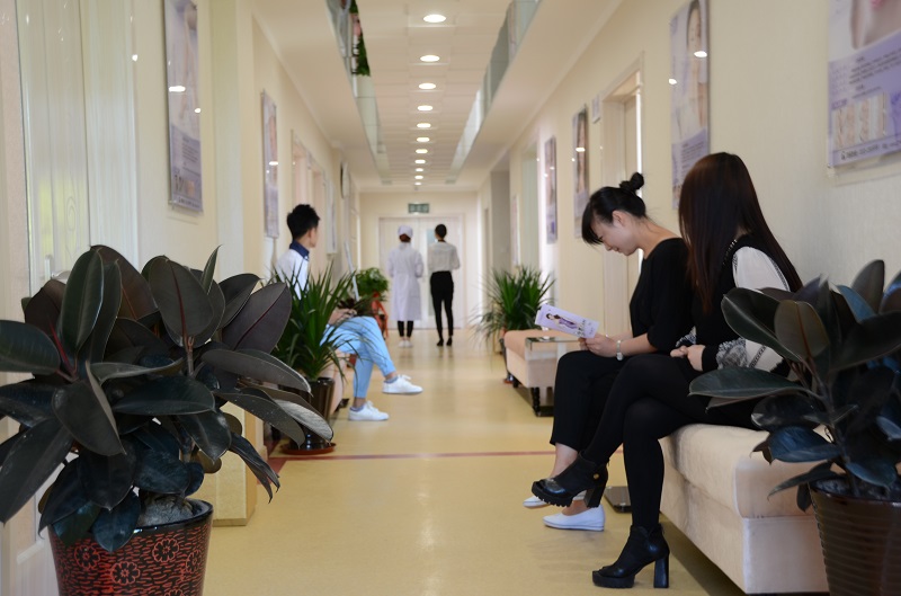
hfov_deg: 45.1
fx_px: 1086
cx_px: 450
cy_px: 298
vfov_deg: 30.7
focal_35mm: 44
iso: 100
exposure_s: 1/6
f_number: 4
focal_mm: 29
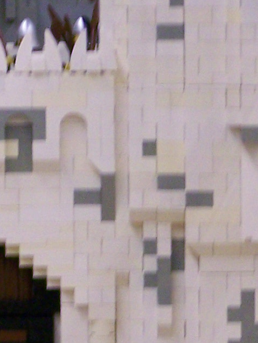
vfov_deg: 3.5
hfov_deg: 2.6
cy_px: 218
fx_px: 5697
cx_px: -145
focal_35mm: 574
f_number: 3.2
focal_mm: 21.2
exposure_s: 1/20
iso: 160
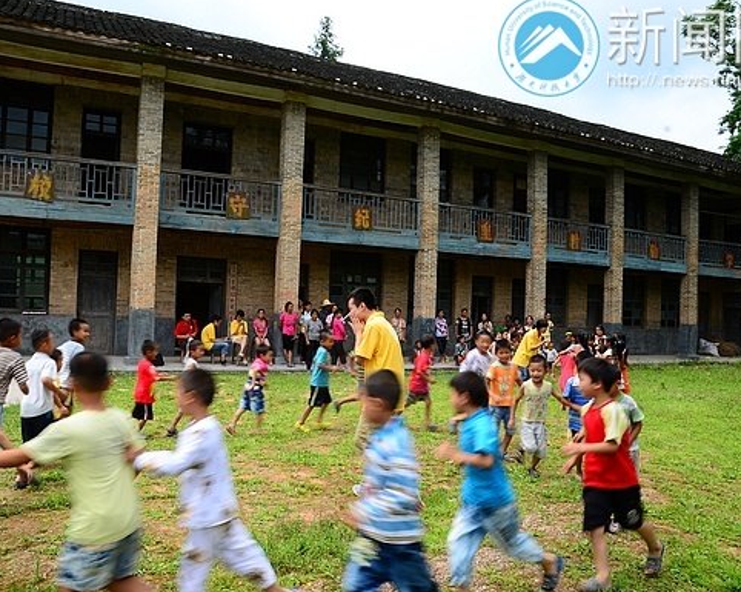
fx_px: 614
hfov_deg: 62.1
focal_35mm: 28
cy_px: 296
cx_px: 335
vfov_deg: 51.5
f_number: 16
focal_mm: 16
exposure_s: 1/40
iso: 100
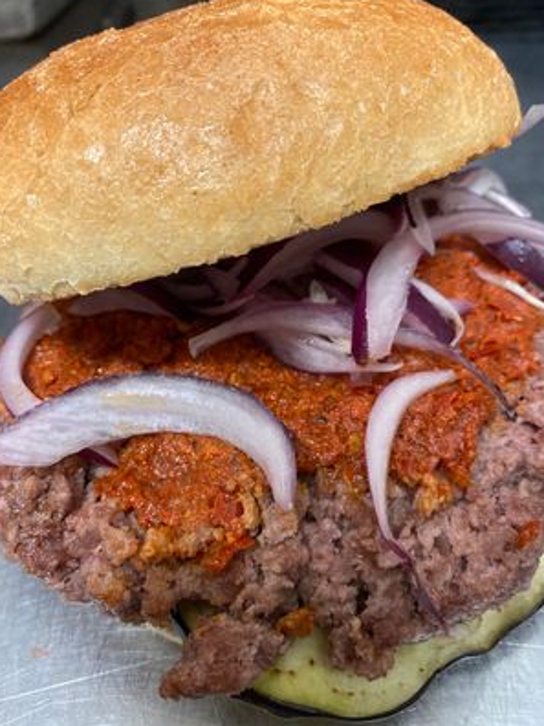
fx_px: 587
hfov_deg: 49.7
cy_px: 345
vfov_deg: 63.4
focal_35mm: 28
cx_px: 284
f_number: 1.8
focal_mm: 4.25
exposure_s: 1/50
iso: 400
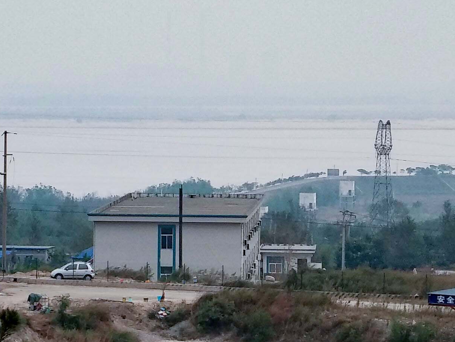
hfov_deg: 11.3
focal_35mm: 171
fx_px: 2248
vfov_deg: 8.7
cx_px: -100
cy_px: 170
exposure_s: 1/277
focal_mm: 5.99
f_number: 2.6
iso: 100
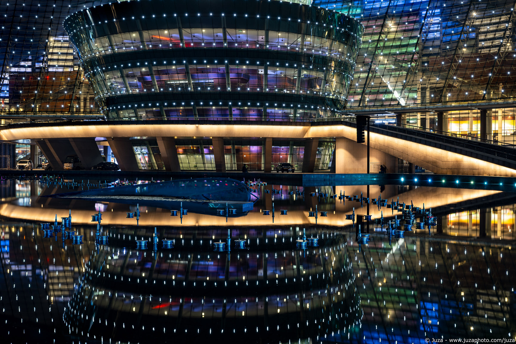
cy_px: 172
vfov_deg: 30.5
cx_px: 258
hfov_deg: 44.5
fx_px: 631
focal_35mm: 44
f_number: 11
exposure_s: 2
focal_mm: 44
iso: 100
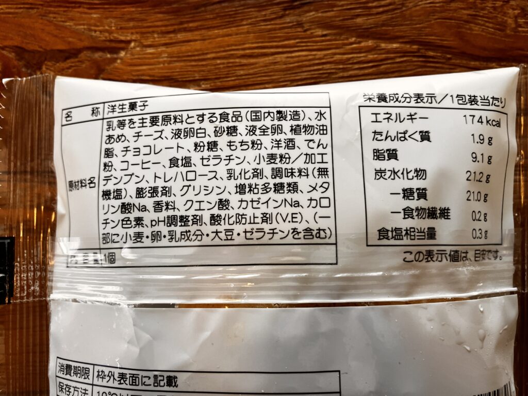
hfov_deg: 63.4
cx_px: 264
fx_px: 427
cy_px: 198
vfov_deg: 49.7
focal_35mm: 28
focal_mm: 3.99
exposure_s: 1/121
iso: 64
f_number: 1.8
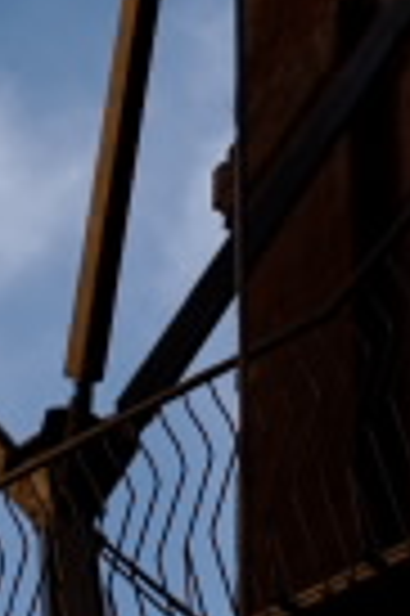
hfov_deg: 5.9
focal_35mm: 230
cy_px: 198
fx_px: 3942
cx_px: 99
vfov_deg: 8.9
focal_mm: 35
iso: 200
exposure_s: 1/1250
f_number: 5.6
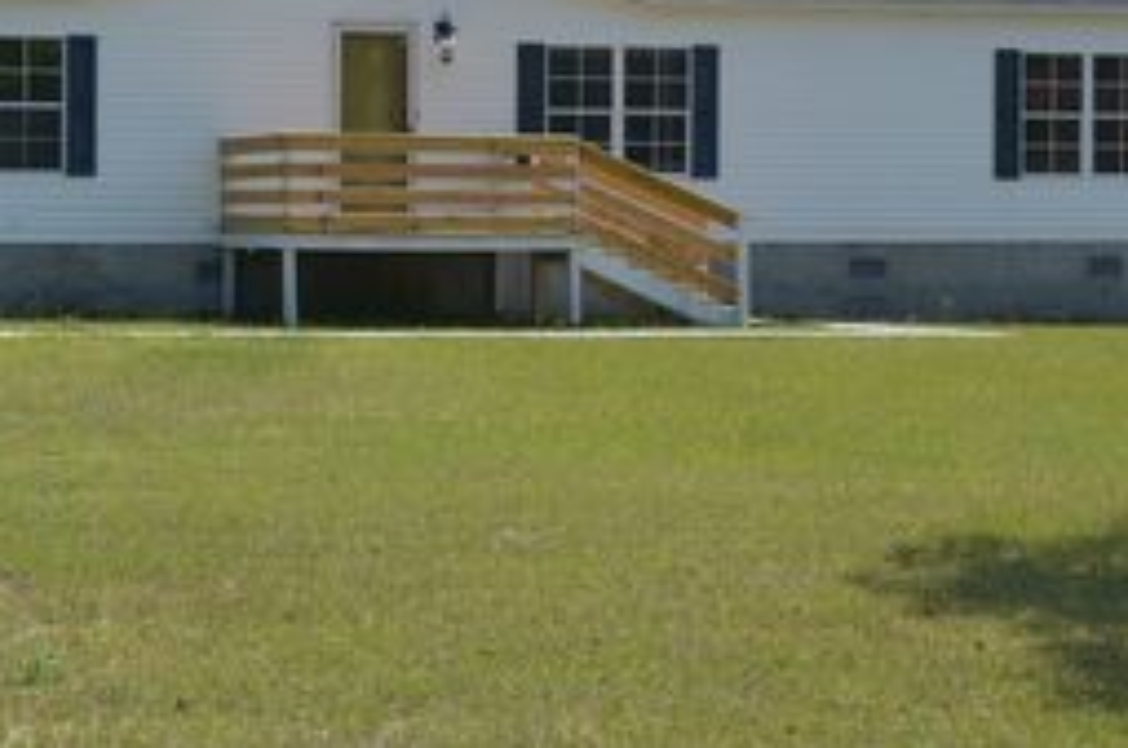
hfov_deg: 19.2
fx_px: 3315
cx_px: 363
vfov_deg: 12.8
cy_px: 153
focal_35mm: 106
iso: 110
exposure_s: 1/500
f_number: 5
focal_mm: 36
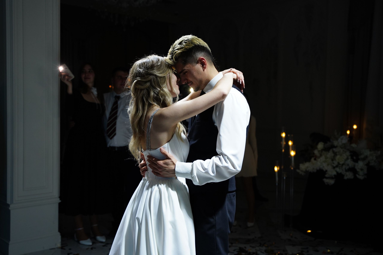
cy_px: 128
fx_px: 447
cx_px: 192
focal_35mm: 42
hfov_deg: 46.4
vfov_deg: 31.9
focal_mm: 42
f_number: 2.8
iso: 1250
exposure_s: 1/100
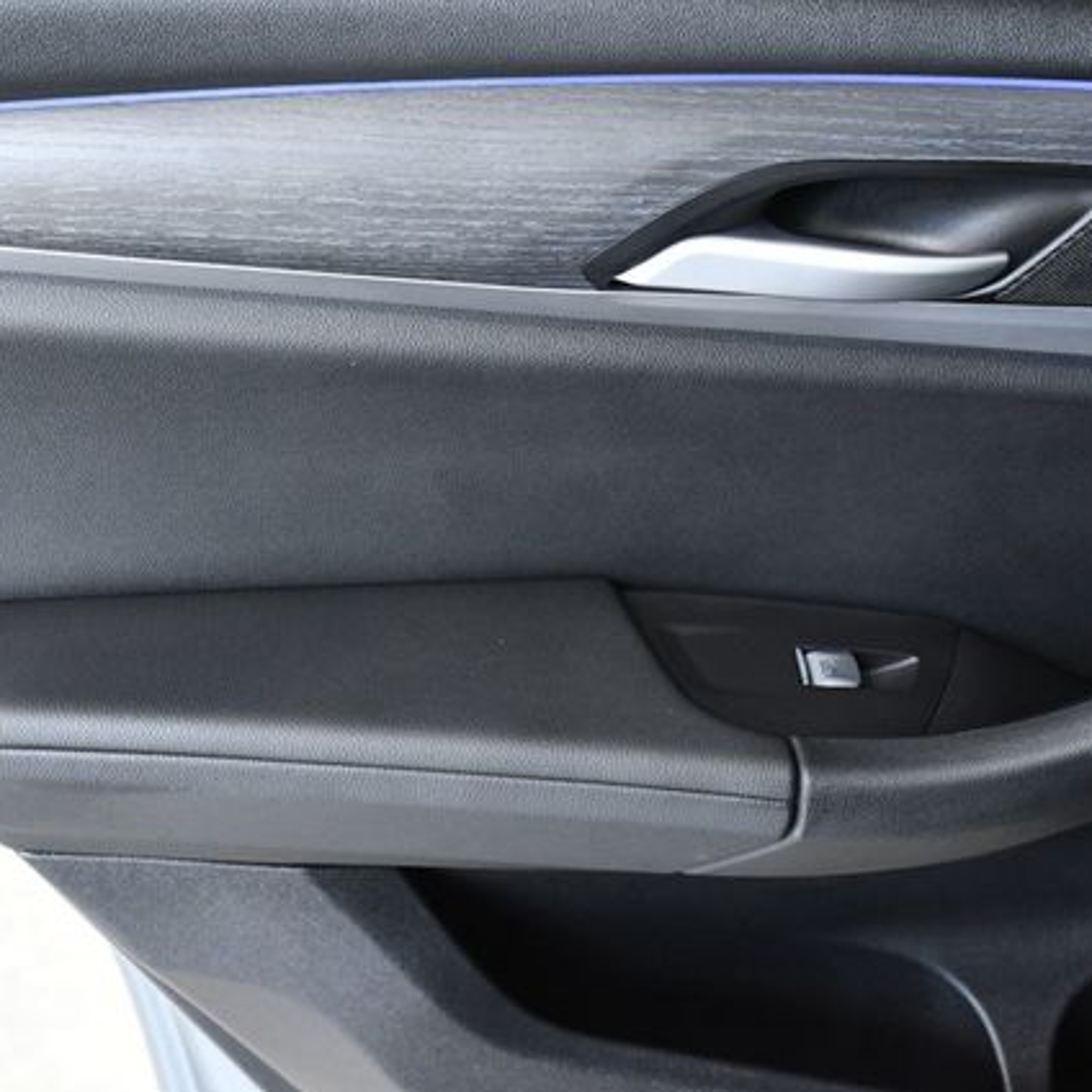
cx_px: 507
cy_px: 546
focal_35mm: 77
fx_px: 2748
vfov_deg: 22.5
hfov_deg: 22.5
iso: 2500
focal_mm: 40
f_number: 6.3
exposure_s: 1/160
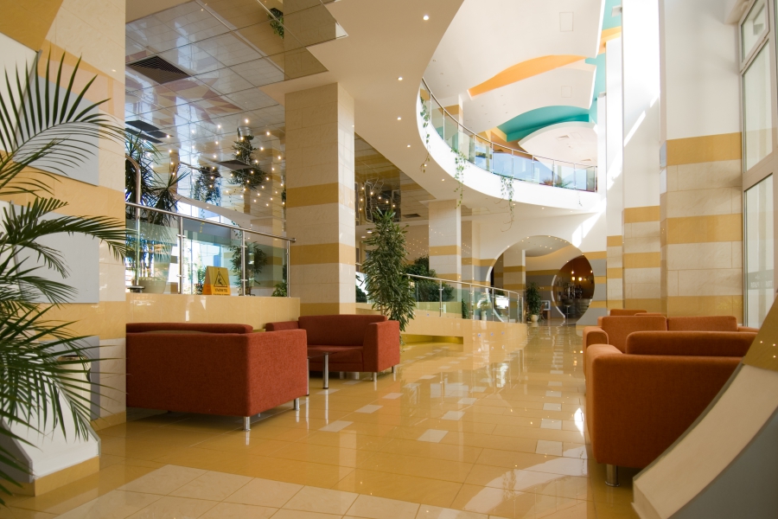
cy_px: 260
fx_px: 421
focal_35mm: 20
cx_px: 389
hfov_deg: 85.4
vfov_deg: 63.2
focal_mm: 13
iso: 100
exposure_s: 1/40
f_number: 4
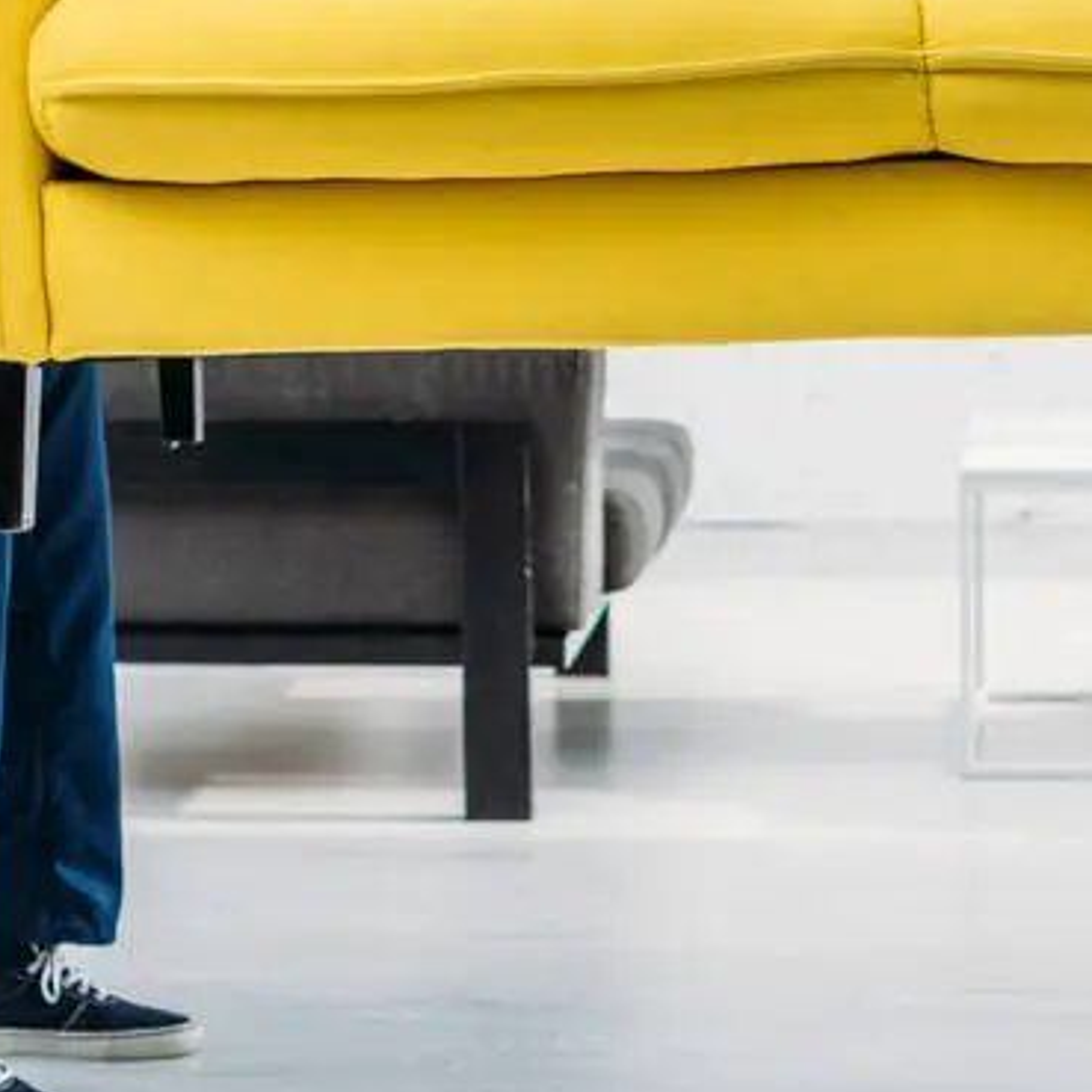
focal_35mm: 118
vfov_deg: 14.7
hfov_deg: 14.7
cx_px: 916
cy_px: 339
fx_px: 4211
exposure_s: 1/200
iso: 100
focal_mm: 50
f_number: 3.5
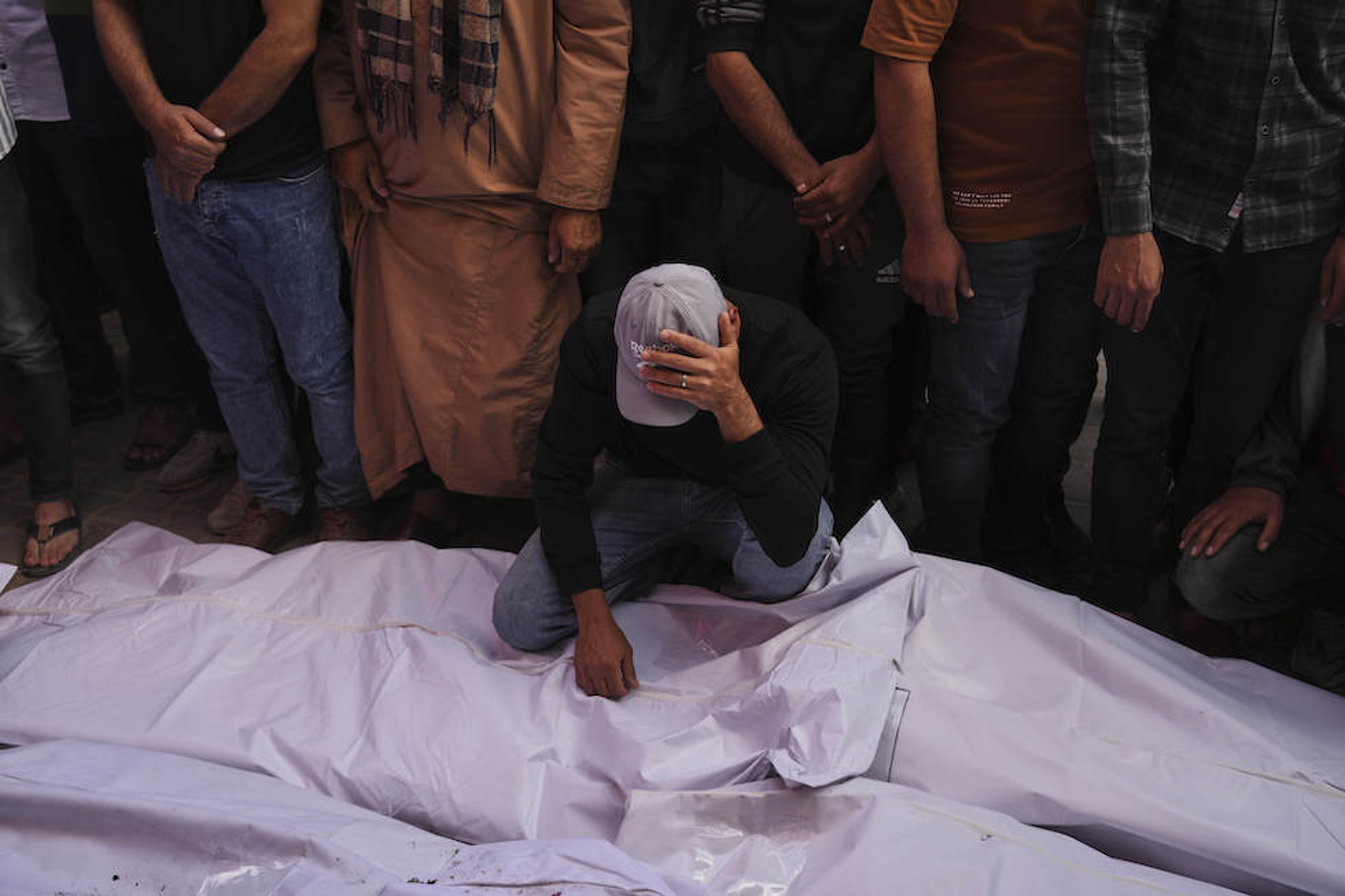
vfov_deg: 35.9
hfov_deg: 51.9
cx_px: 672
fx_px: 1382
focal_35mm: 37
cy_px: 448
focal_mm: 37
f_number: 4
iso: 200
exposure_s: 1/400
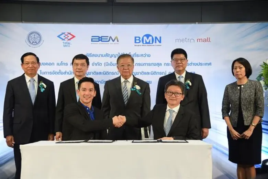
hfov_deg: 31.0
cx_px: 134
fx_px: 484
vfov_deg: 20.9
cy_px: 90
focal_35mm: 65
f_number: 4
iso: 1000
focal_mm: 65
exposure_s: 1/200
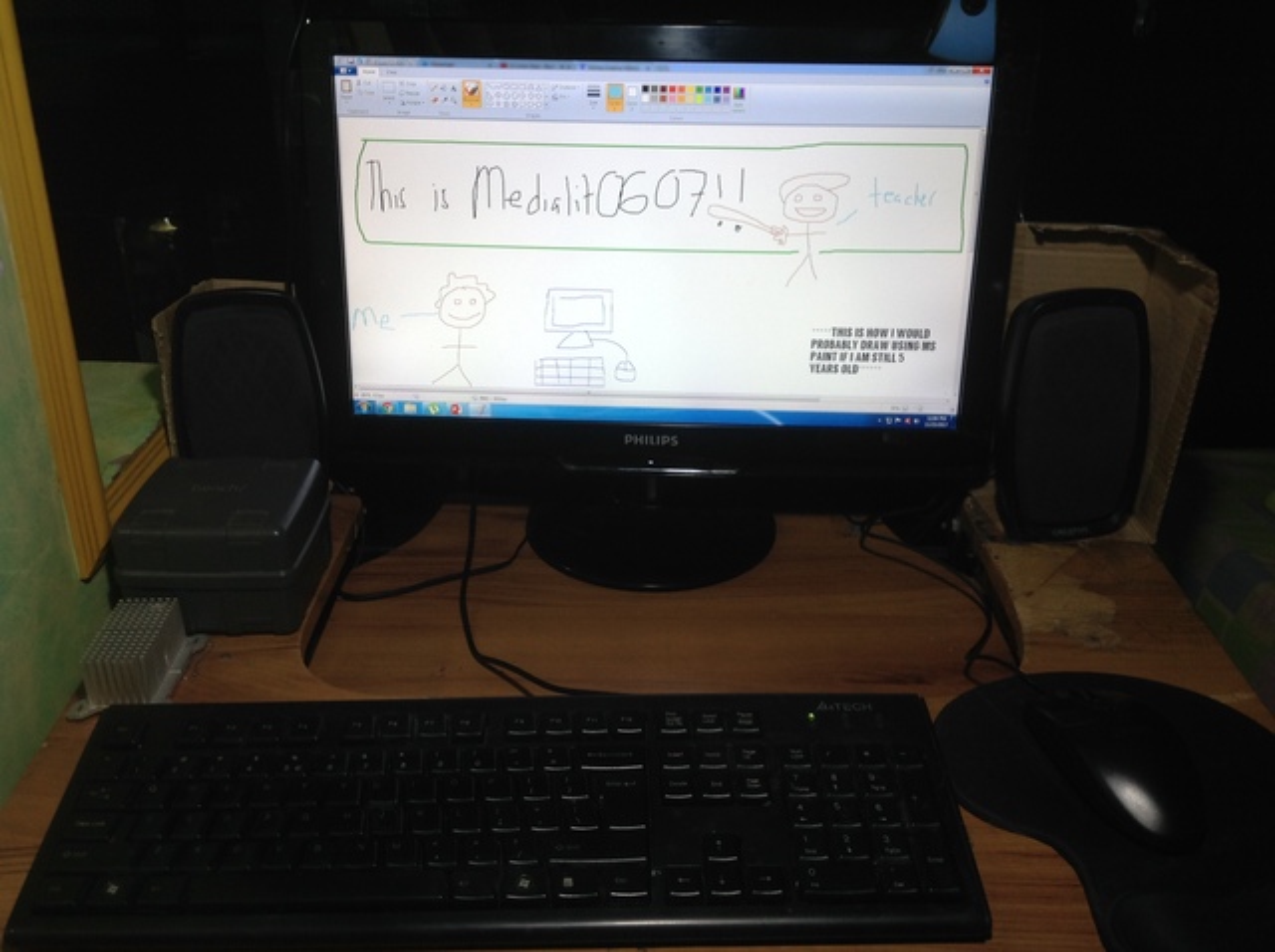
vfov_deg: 40.6
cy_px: 476
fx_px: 1287
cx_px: 638
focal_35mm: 35
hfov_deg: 52.7
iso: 64
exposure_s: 1/24
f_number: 2.4
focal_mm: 4.28
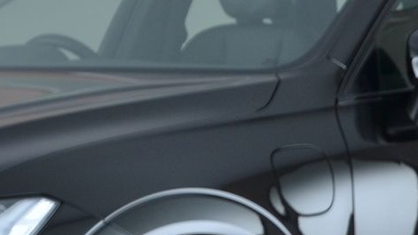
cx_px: 177
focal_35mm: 287
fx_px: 3181
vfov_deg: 4.2
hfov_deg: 7.5
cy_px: 243
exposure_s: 1/4
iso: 220
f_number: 10
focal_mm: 42
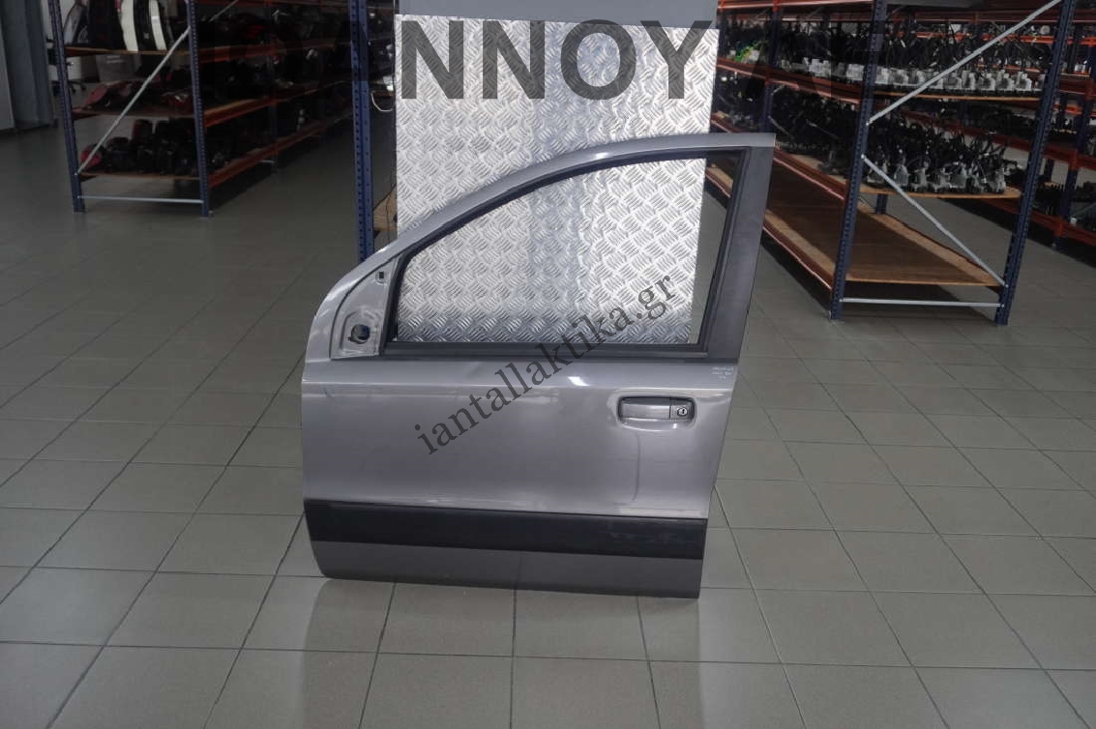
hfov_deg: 59.5
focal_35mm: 32
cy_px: 364
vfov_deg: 41.7
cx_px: 548
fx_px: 958
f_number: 4
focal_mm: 21
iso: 1000
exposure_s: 1/160
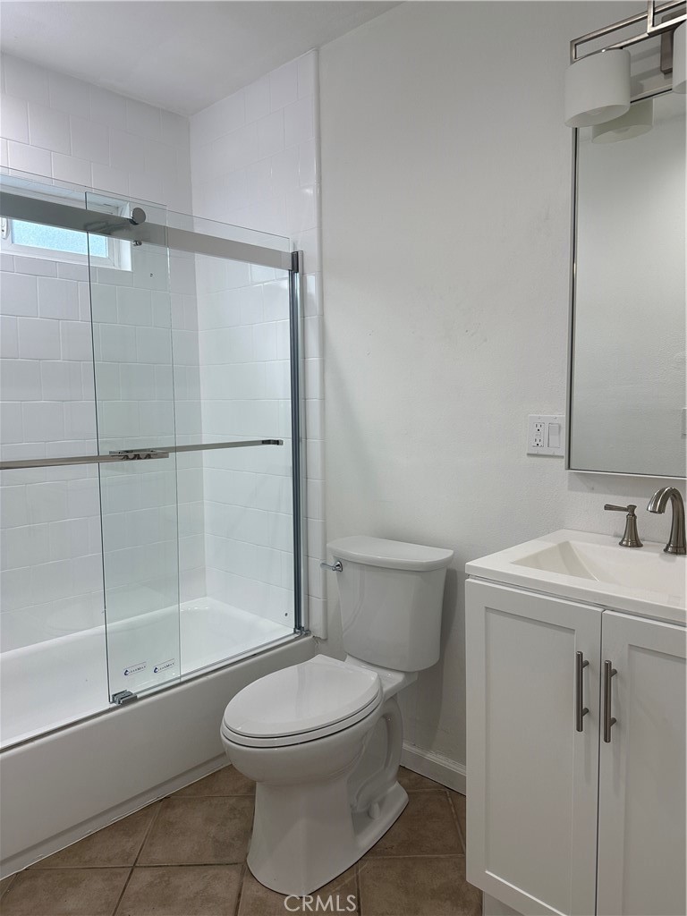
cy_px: 458
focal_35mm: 24
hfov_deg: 56.8
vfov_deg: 71.6
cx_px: 344
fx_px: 635
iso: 80
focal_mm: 6.86
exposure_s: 1/120
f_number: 1.78
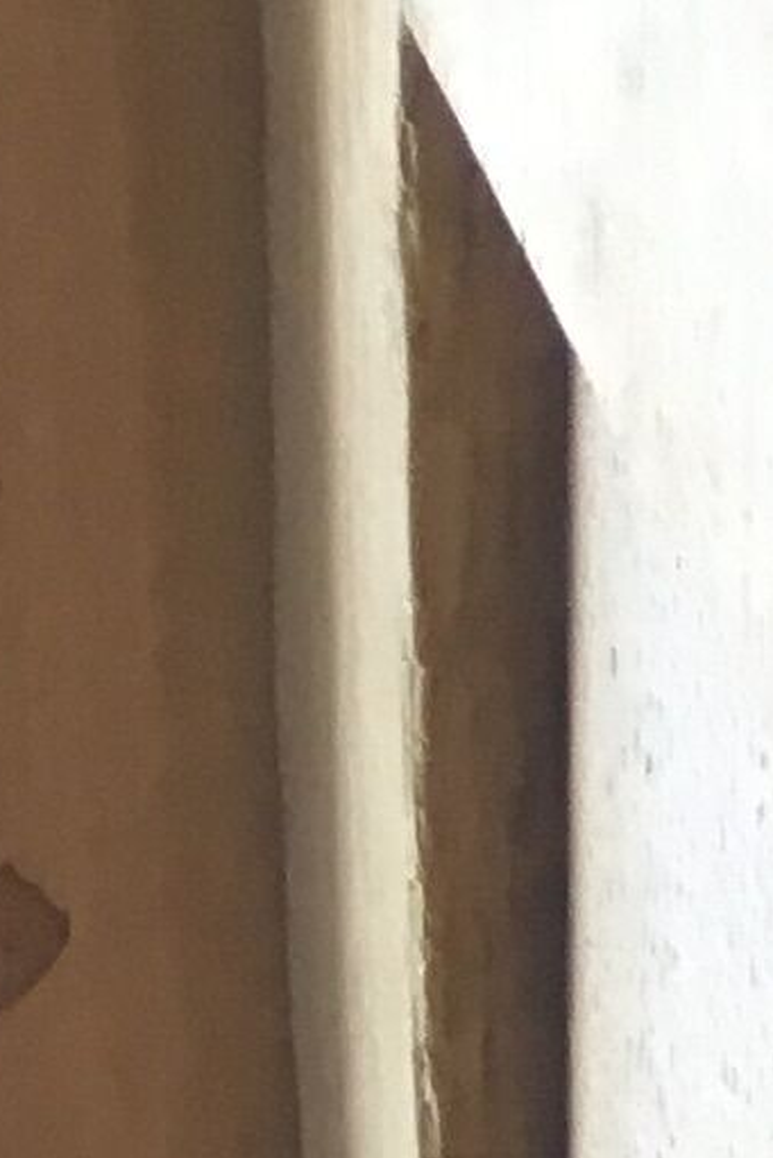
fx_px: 7660
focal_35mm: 238
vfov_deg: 7.5
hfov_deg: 5.2
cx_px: 3031
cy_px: 3551
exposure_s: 1/33
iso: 50
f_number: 2.2
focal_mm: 4.15
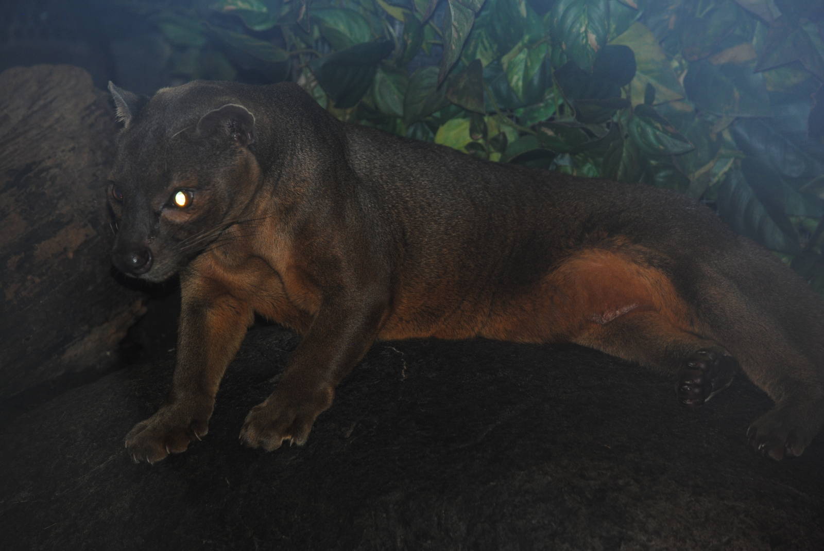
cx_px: 412
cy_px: 276
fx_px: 3987
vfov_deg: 7.9
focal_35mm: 174
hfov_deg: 11.8
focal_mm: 116
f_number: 4.8
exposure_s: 1/60
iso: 200
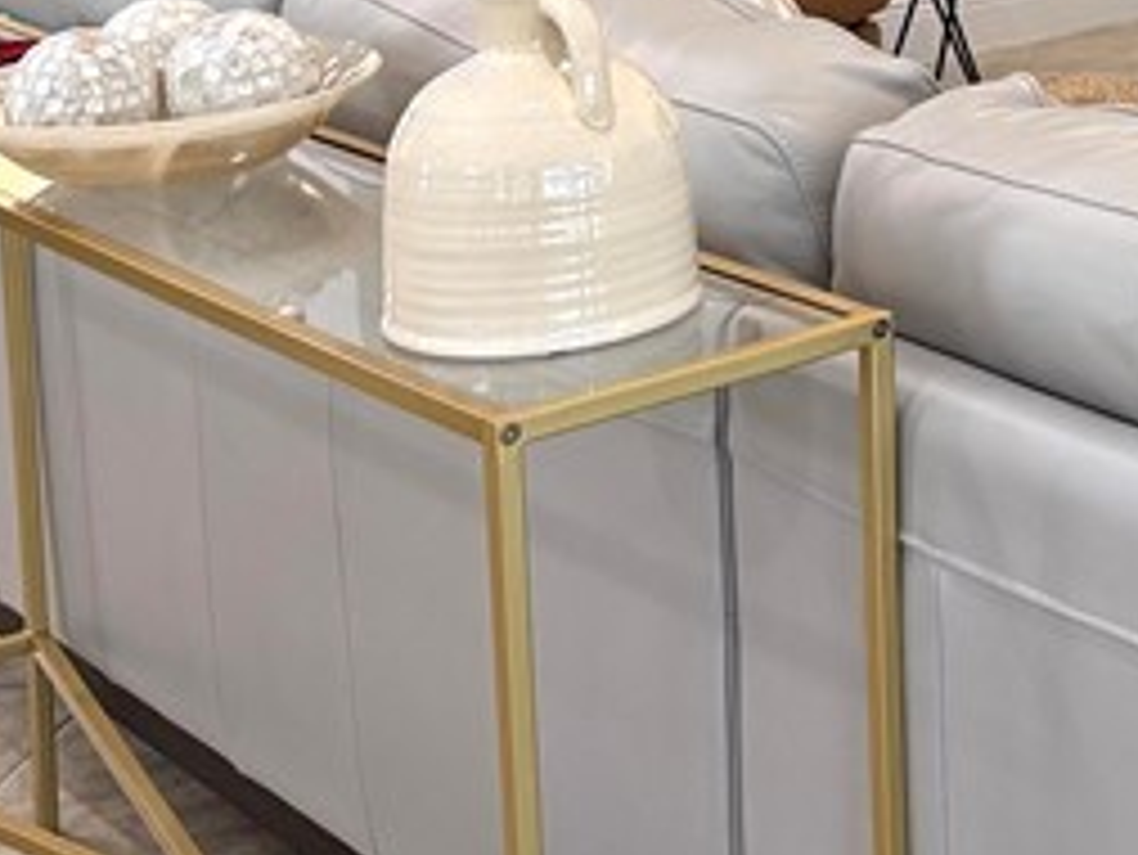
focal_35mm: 97
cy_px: -360
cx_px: 1552
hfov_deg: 18.5
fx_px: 3190
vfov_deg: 14.4
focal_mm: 6.76
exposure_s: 1/120
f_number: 1.78
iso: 200
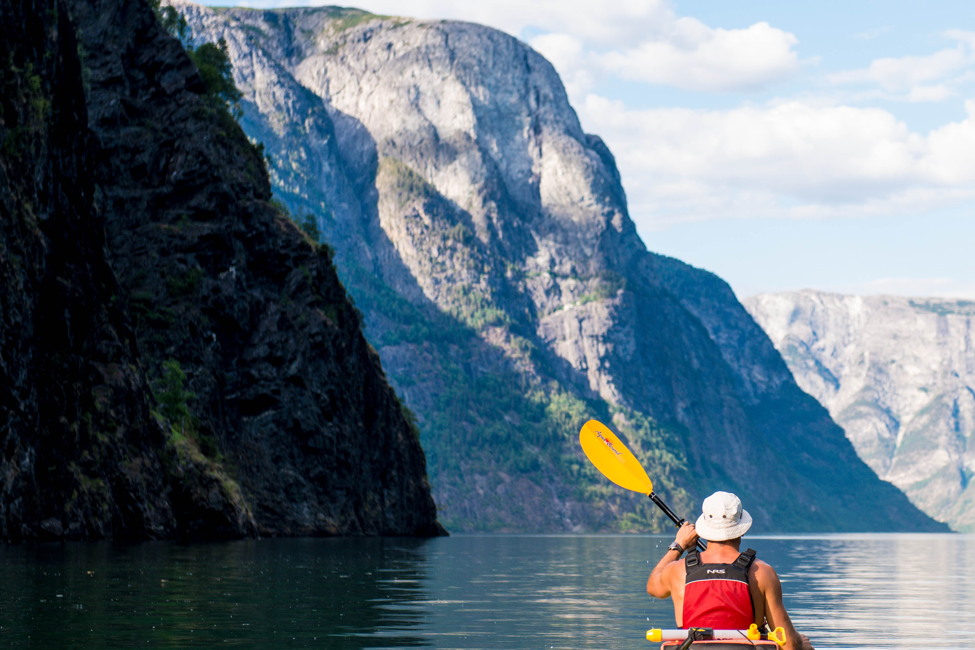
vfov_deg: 14.3
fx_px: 2601
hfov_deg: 21.1
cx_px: 714
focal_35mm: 96
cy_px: 284
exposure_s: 1/320
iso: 100
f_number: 3.5
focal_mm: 58
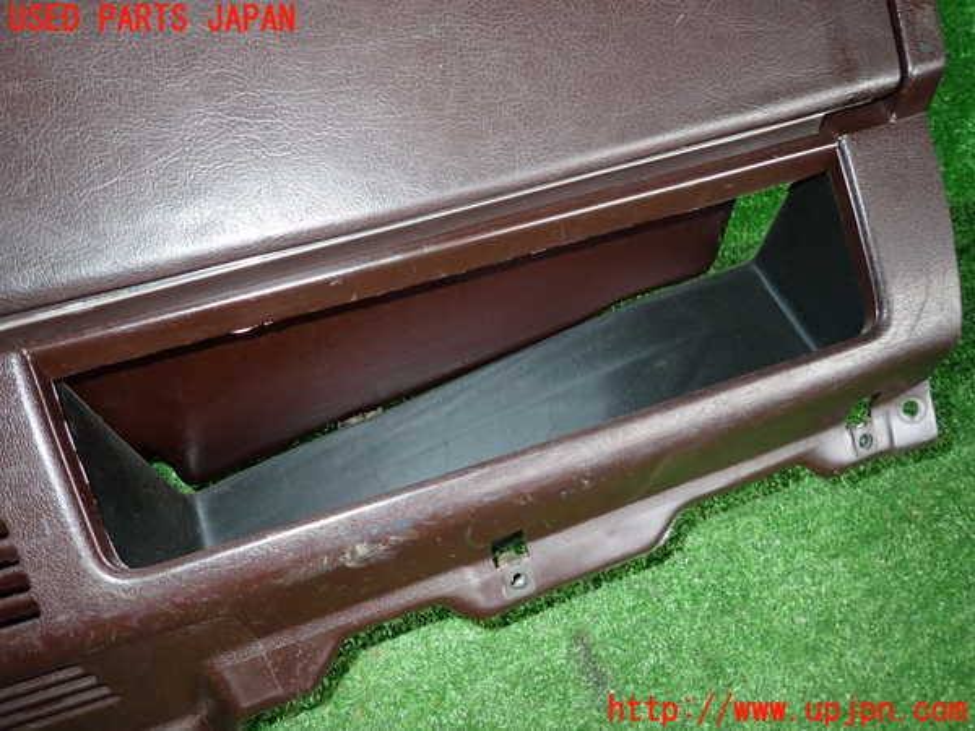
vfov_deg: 54.9
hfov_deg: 69.4
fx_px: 704
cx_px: 488
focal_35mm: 25
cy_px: 366
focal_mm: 4.5
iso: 200
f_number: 5.6
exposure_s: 1/30
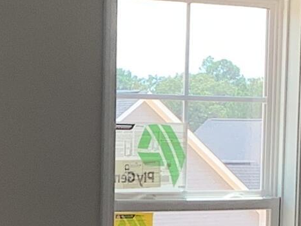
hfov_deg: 9.9
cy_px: 301
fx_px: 1732
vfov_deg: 7.4
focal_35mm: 199
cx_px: 15
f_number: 2.4
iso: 32
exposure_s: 1/120
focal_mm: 3.3
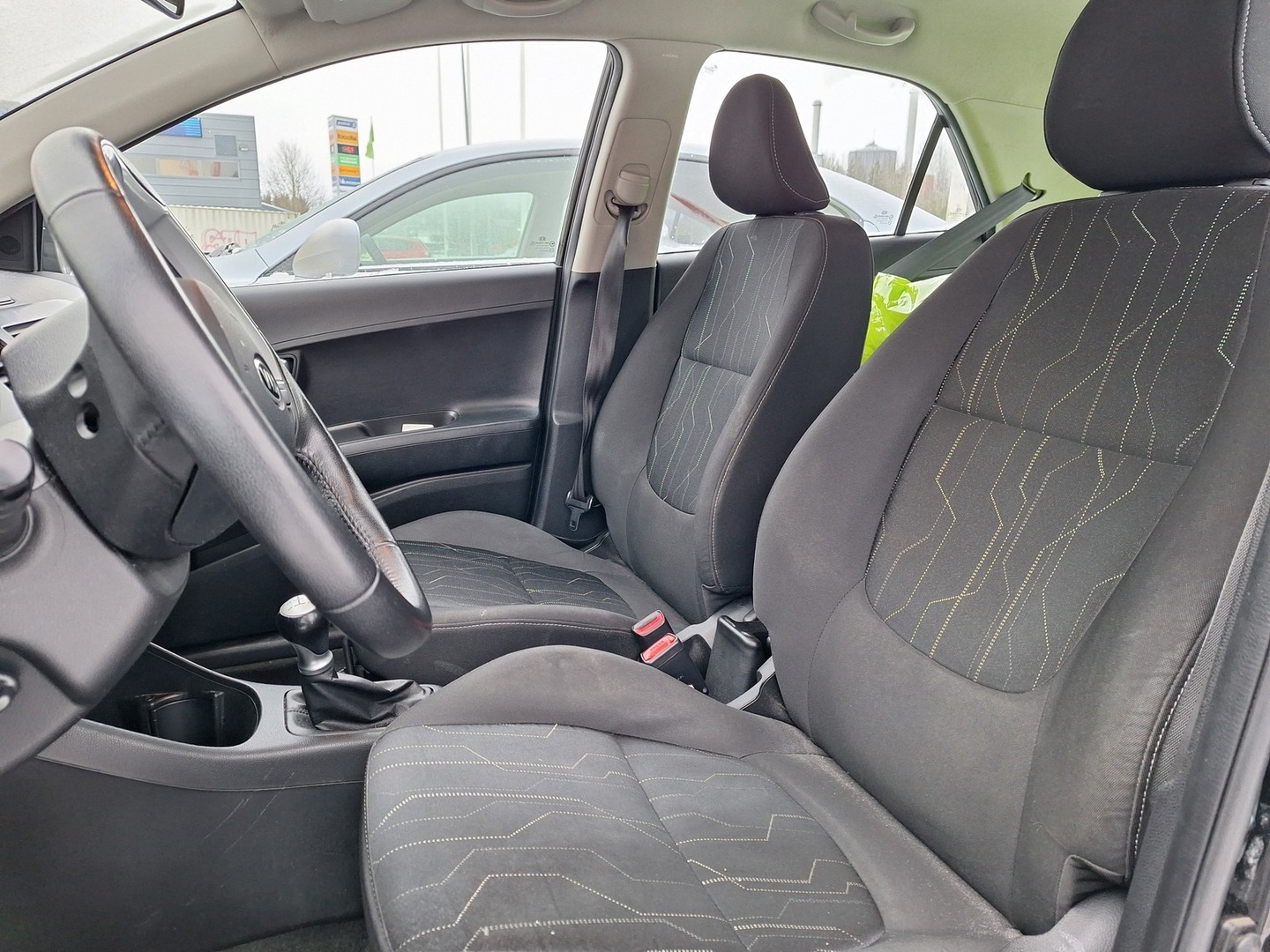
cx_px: 635
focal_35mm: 23
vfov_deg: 58.9
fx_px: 844
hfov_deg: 73.9
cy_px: 476
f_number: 1.8
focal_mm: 5.54
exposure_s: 1/50
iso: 200
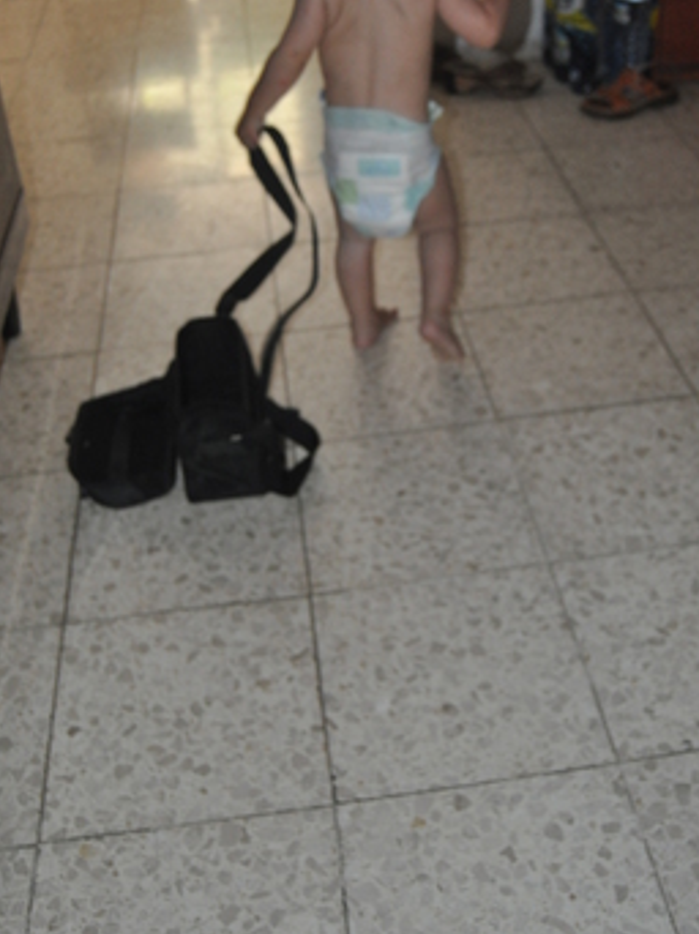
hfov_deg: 33.1
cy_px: 333
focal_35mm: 44
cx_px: 375
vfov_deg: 42.9
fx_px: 1176
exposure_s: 1/60
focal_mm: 23
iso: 800
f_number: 3.8
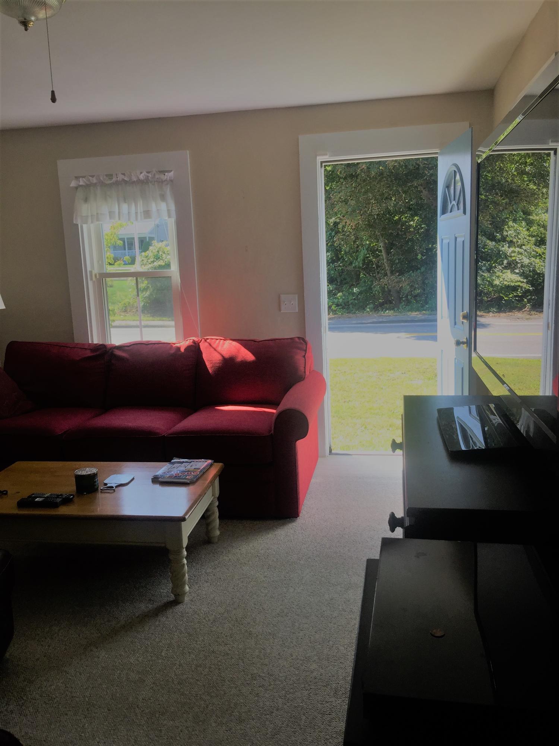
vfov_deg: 61.7
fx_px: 624
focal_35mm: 29
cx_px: 280
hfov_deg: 48.2
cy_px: 373
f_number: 2.2
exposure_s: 1/201
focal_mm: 4.15
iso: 32
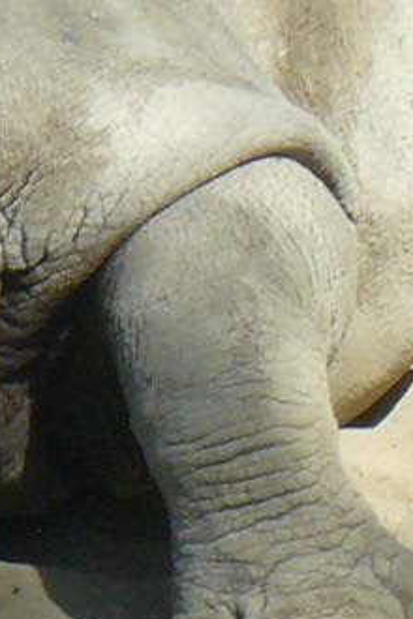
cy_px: 15
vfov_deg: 1.5
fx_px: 23505
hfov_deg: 1.0
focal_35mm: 1366
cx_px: -169
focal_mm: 37.7
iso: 100
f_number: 5.6
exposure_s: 1/320
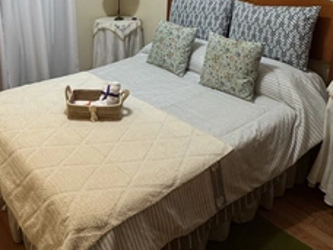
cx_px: 83
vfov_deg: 47.6
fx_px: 260
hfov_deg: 61.6
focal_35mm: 27
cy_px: 39
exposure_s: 1/50
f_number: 2.2
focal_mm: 2.22
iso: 200
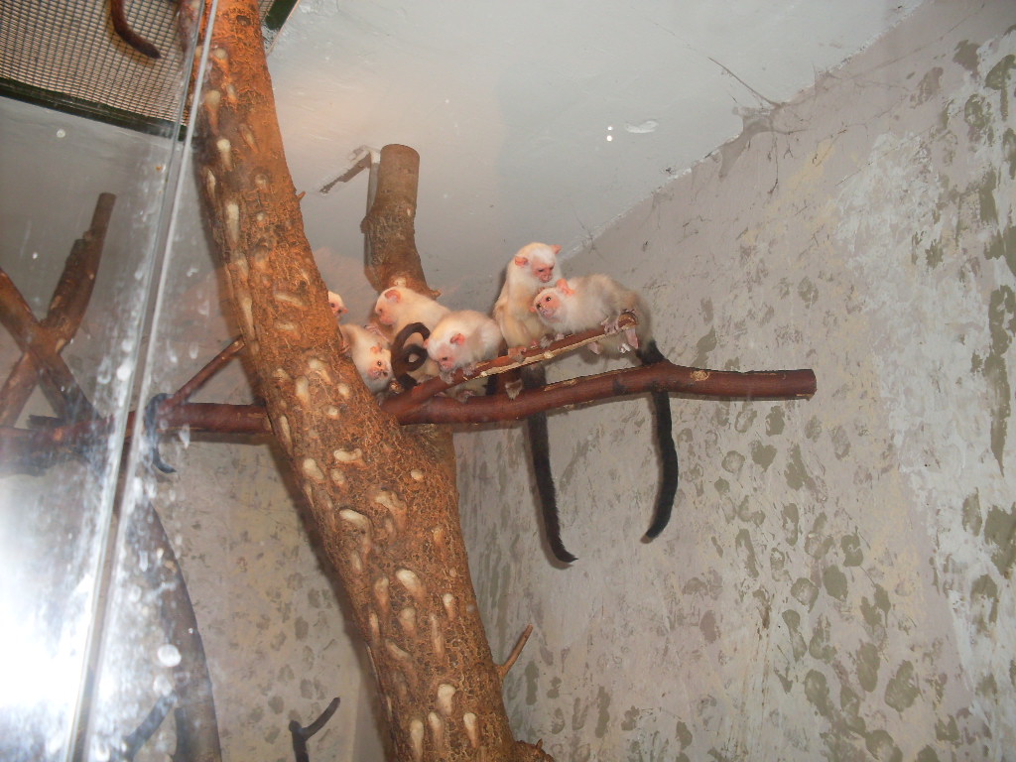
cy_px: 381
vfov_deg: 37.7
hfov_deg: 49.0
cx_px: 508
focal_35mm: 38
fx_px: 1115
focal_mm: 6.3
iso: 100
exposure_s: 1/45
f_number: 2.8
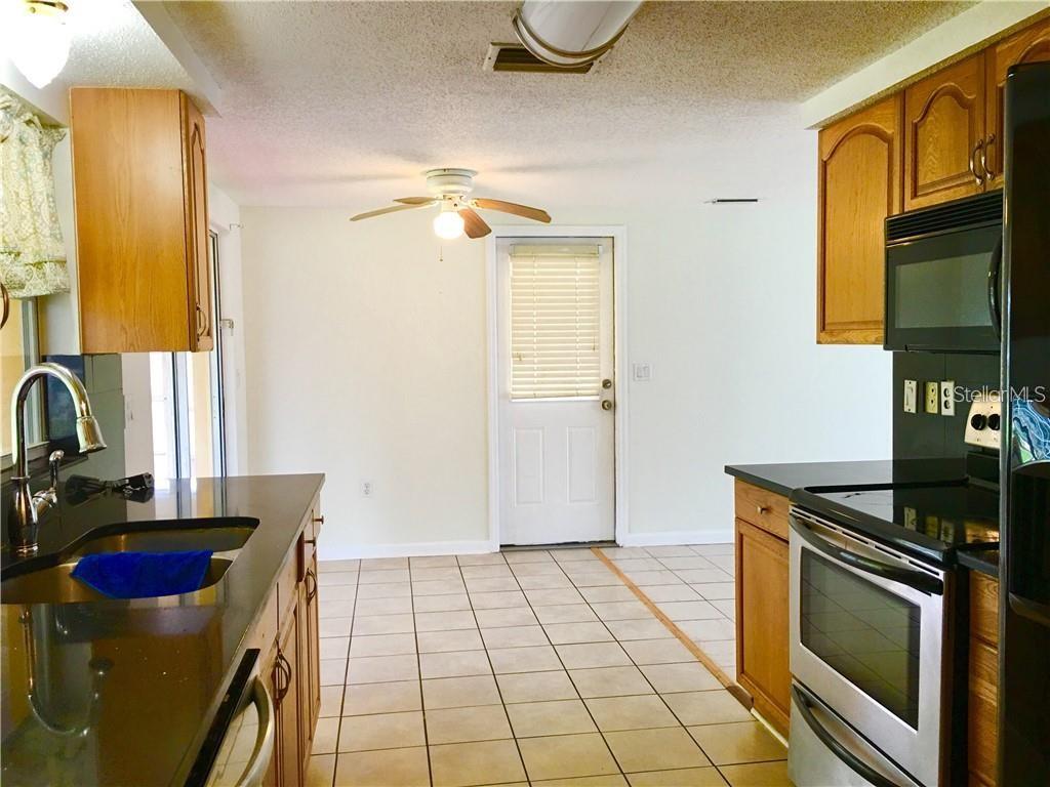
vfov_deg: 48.2
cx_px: 525
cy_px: 394
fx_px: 880
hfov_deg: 61.7
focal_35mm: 29
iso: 40
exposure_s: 1/30
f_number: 2.2
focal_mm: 4.15
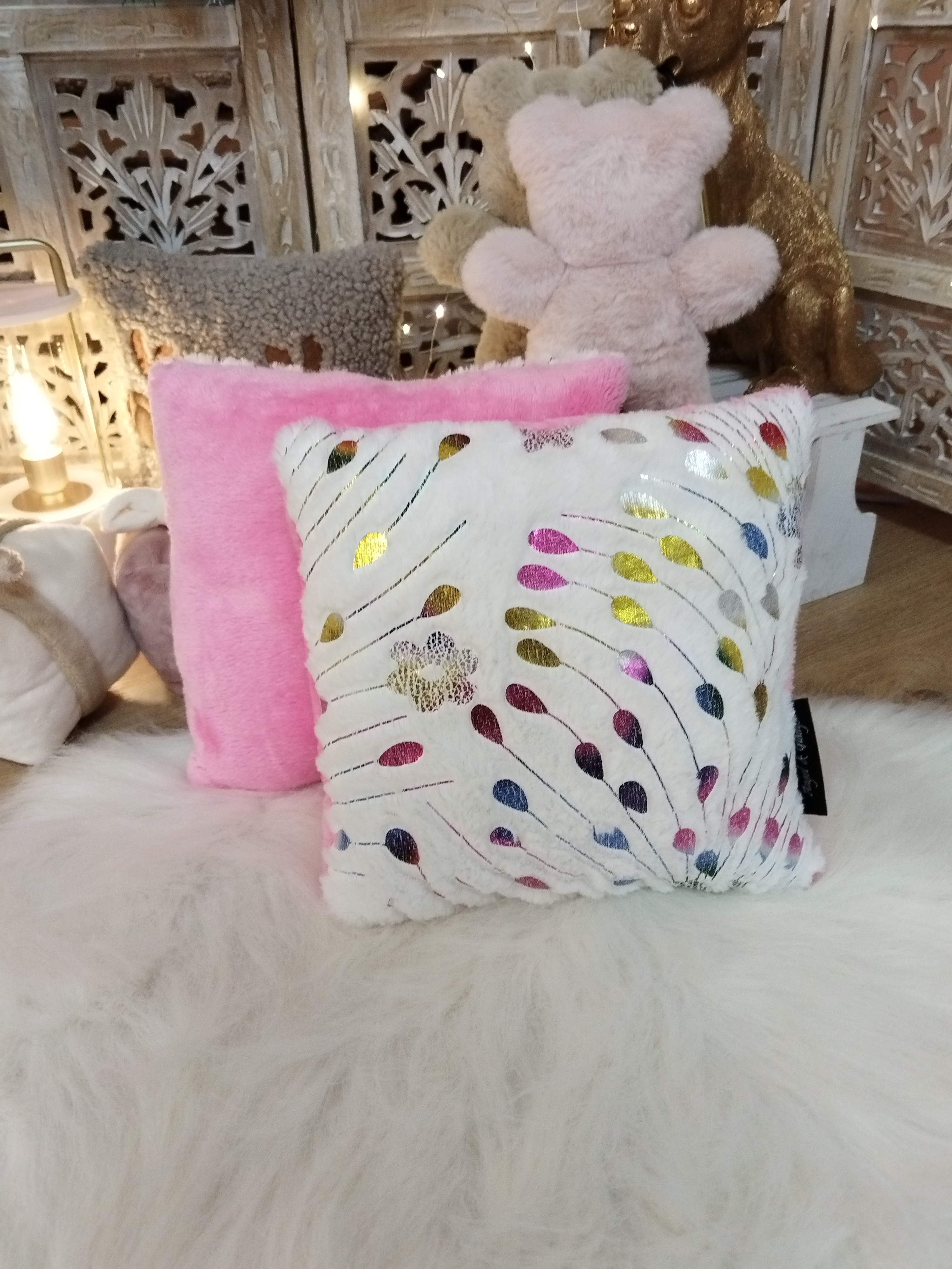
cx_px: 476
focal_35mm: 26
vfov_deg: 67.3
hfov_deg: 53.1
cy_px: 634
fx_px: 953
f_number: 1.9
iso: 1000
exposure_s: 1/50
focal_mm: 4.95
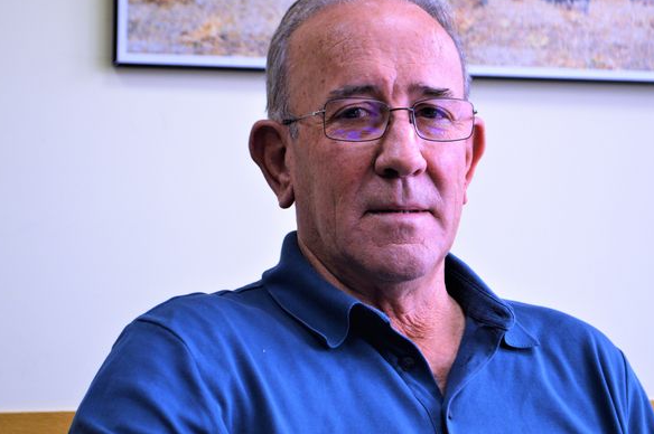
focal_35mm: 86
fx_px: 1561
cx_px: 361
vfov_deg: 15.8
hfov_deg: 23.7
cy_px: 200
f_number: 5.6
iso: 400
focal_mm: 50
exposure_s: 1/60
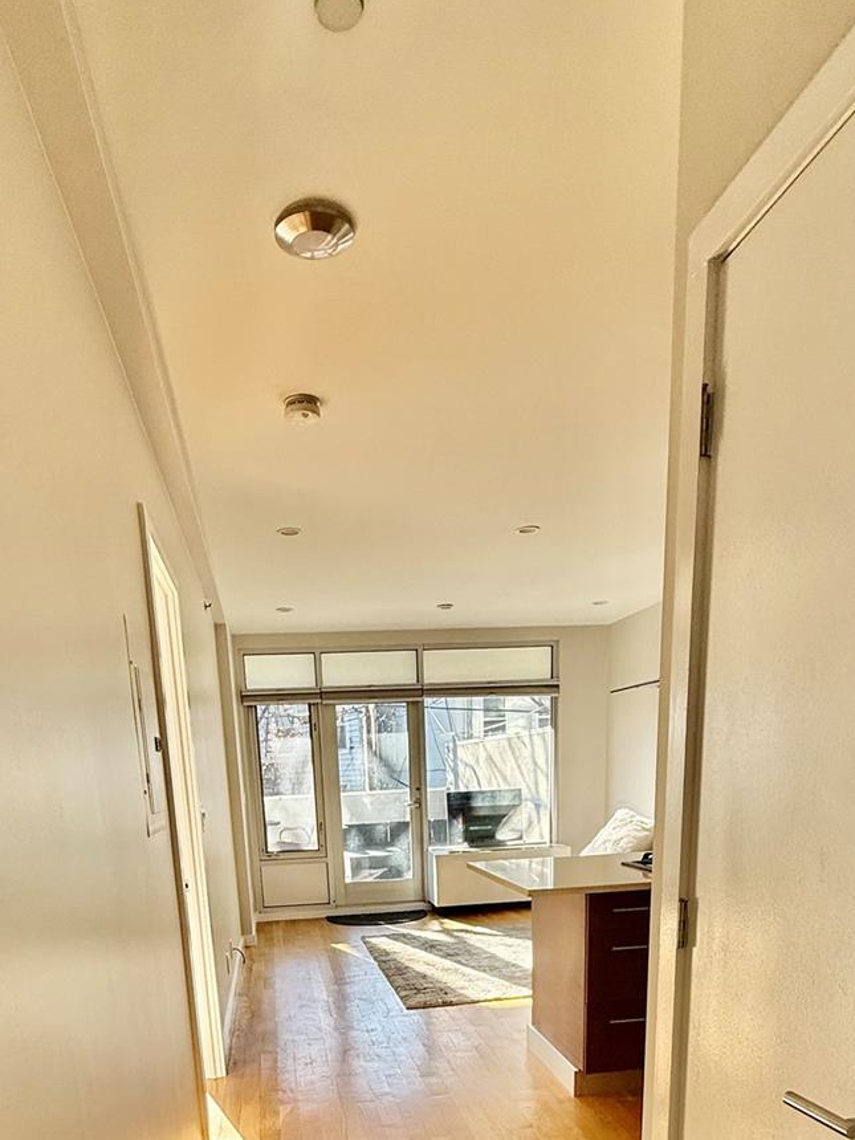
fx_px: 823
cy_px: 981
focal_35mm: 25
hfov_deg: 54.8
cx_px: 382
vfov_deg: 60.9
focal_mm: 2.22
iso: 64
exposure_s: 1/138
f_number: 2.2
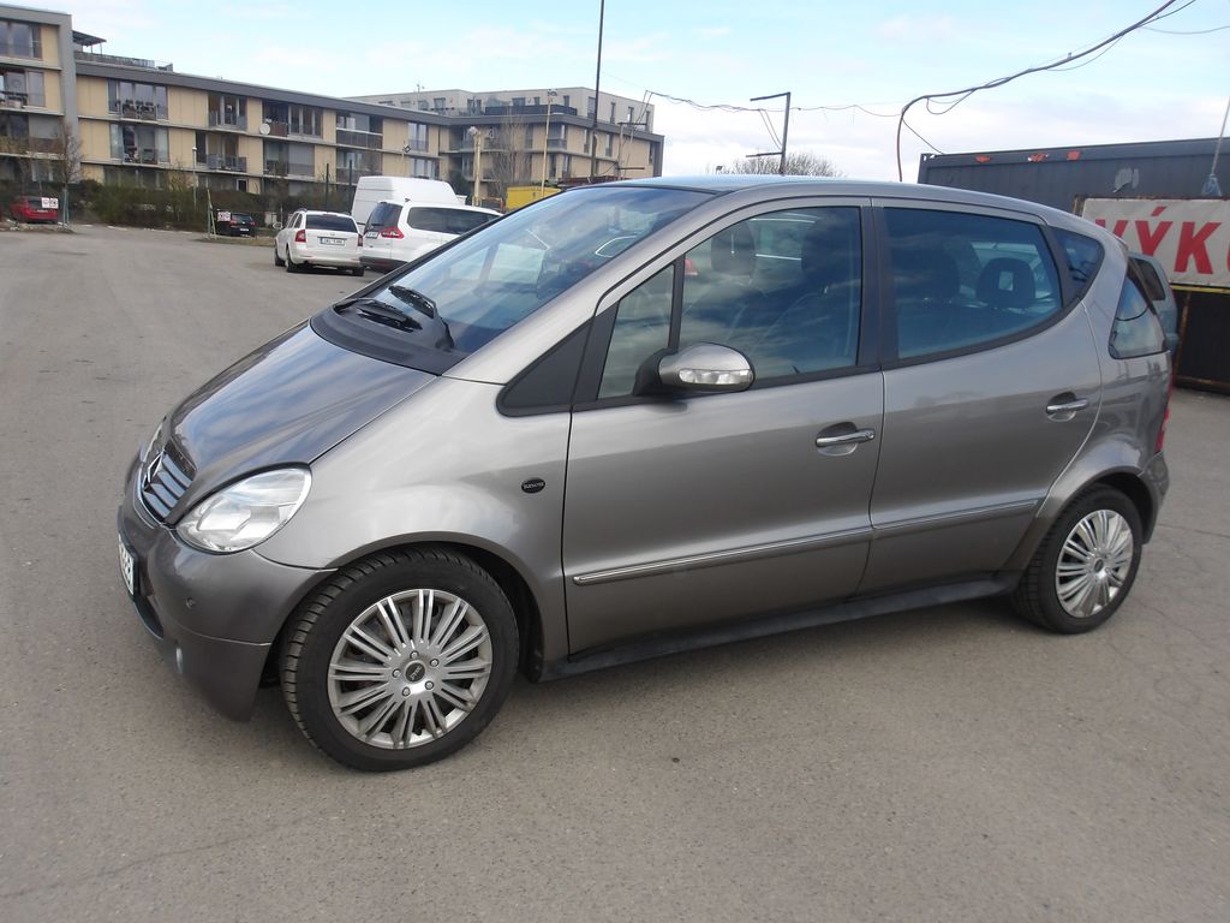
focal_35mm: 27
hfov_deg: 65.3
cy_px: 462
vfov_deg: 51.4
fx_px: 959
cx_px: 615
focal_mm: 4.9
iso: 100
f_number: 3
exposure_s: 1/837
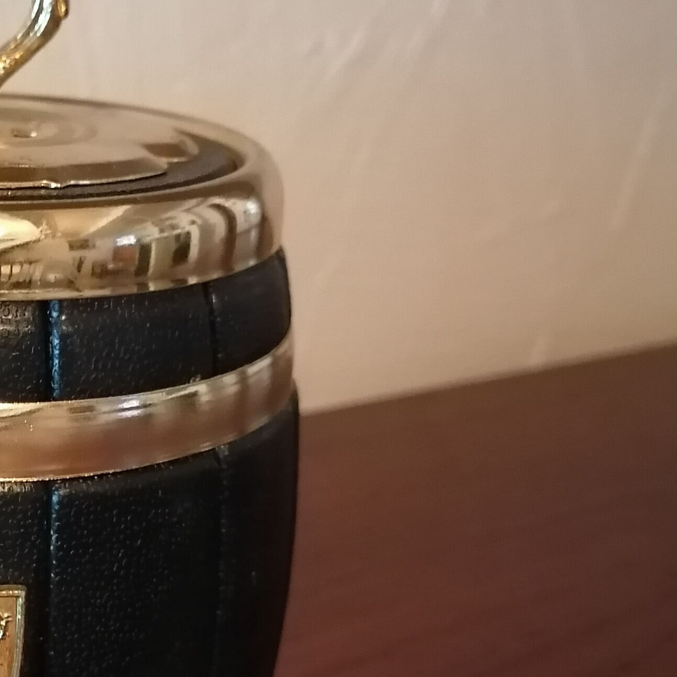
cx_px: -82
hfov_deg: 22.0
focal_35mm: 74
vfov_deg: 23.3
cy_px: 450
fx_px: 1637
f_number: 1.8
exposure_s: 1/25
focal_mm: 5.3
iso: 1250
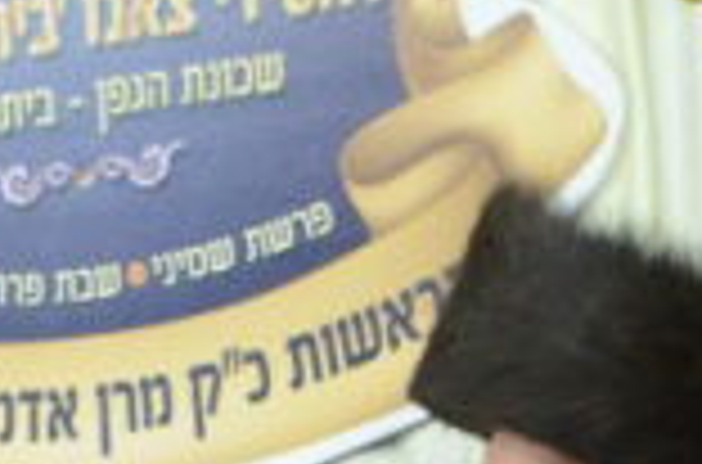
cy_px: 1023
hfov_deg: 3.8
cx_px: -504
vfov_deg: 2.5
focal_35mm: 542
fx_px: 10543
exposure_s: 1/125
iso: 2000
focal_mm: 55
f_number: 2.8
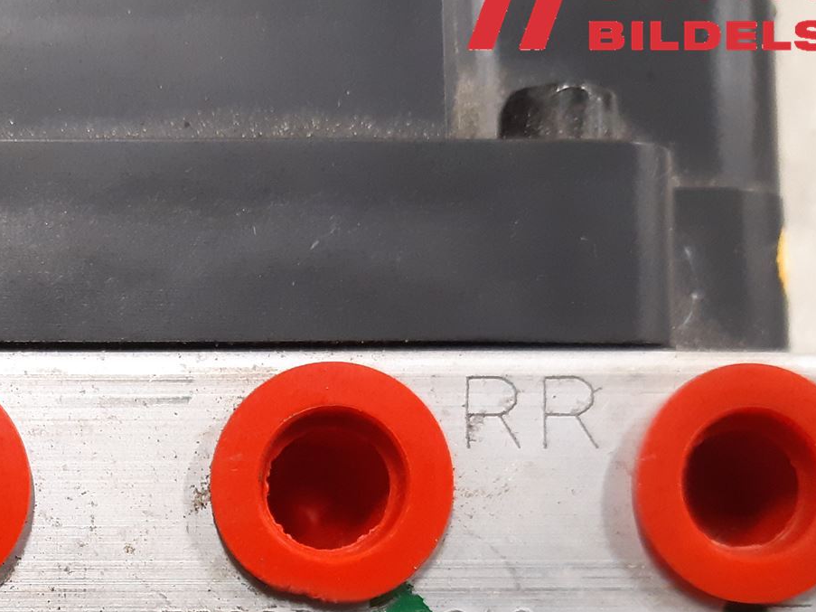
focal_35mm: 59
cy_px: 591
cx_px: 97
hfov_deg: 31.3
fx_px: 1391
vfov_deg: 23.9
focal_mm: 3.93
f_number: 1.7
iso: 250
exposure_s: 1/33
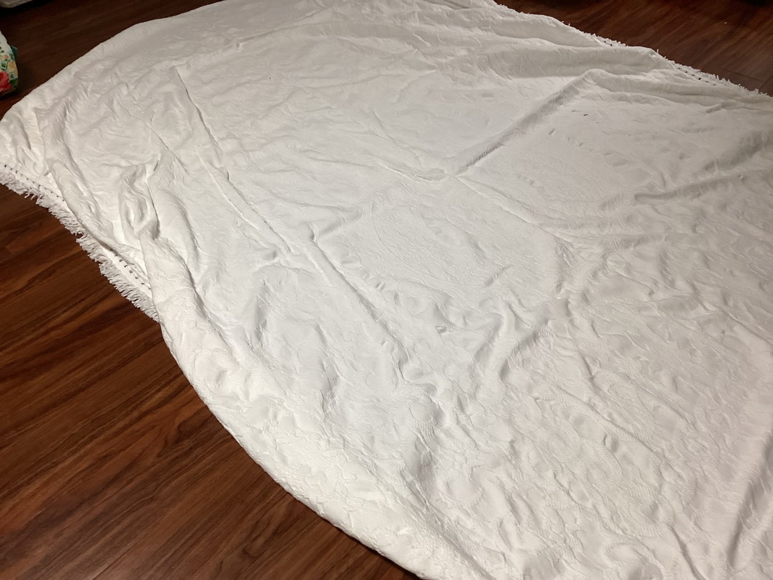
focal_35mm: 31
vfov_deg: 45.4
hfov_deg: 58.3
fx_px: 692
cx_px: 386
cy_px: 290
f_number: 2.4
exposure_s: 1/60
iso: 160
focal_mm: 3.3
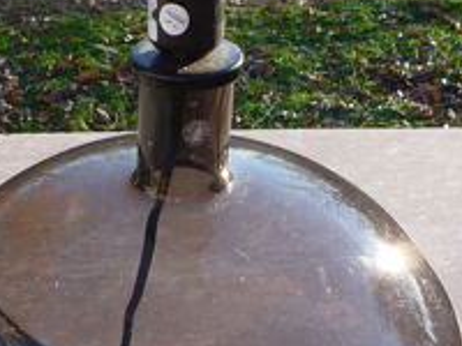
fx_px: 961
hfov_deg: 26.8
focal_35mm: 72
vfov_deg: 20.1
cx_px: 139
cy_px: 304
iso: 100
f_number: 4
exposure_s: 1/125
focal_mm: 5.2
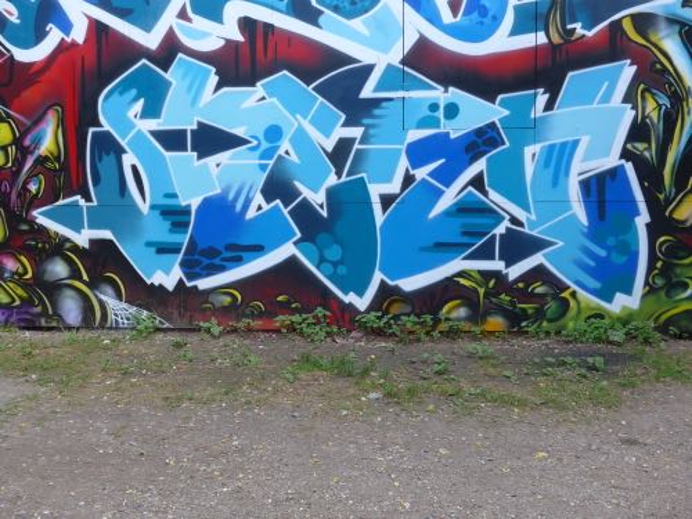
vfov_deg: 48.2
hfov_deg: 61.7
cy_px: 260
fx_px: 580
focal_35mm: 29
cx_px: 346
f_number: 2.8
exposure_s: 1/160
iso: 80
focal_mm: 6
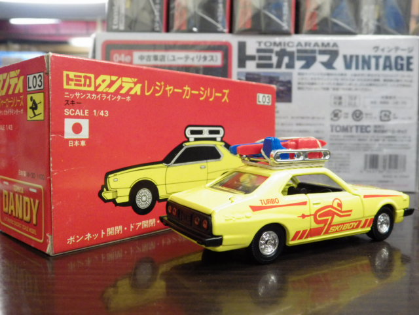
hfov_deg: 54.0
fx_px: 412
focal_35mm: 34
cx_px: 210
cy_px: 158
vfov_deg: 41.8
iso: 800
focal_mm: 6.2
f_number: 3.4
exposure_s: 1/50
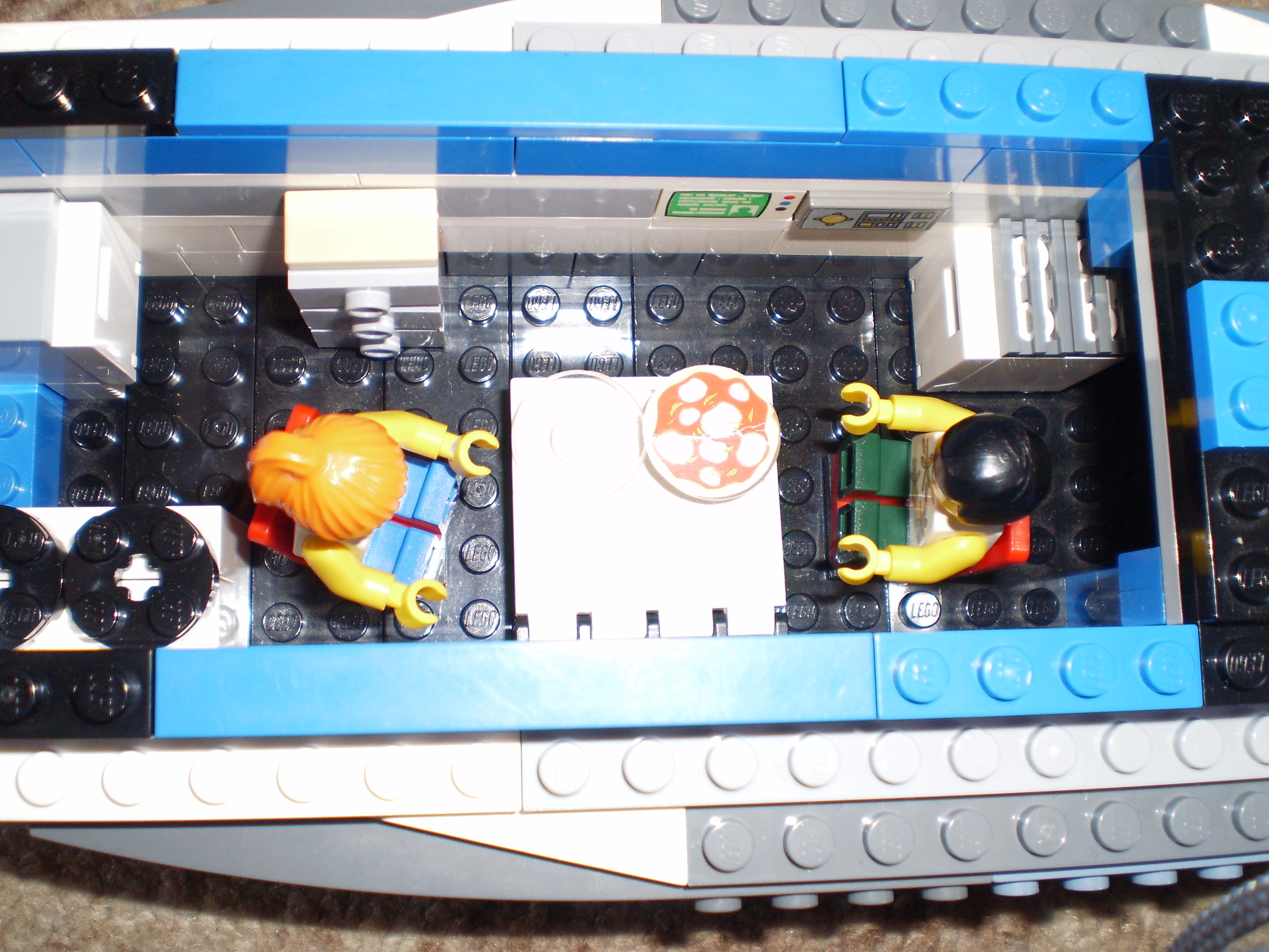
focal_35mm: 36
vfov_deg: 39.7
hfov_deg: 51.4
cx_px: 634
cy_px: 476
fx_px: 1320
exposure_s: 1/30
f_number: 3.1
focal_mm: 6.3
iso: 125
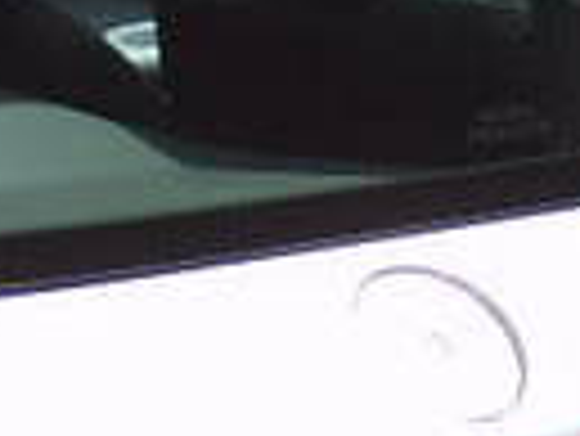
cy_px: 499
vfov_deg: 6.8
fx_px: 3639
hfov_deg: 9.1
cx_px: 504
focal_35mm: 217
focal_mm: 5.8
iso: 50
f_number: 7.1
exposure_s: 1/180
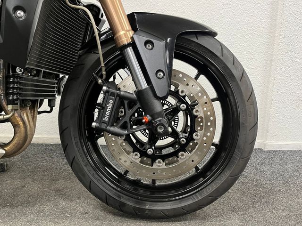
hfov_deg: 67.3
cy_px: 113
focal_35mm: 26
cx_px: 151
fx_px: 227
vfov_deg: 53.1
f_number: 1.6
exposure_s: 1/50
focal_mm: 5.1
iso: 400
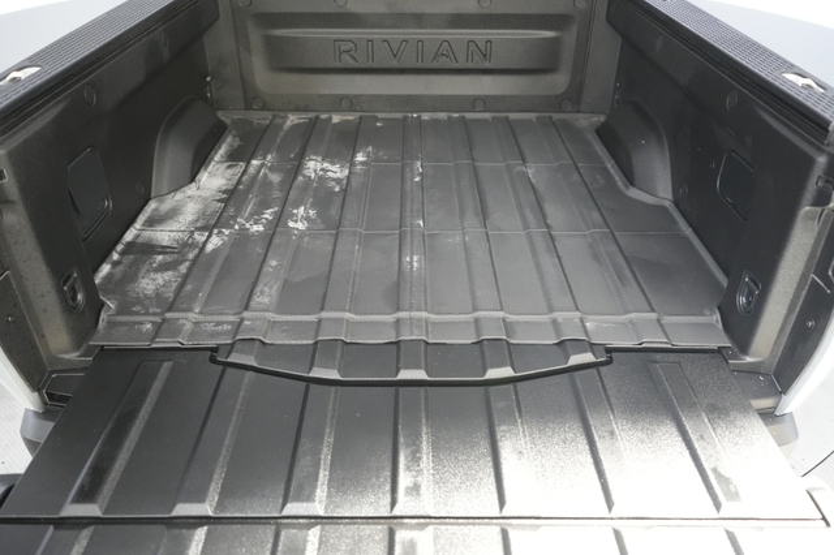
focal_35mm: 28
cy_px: 278
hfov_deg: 65.5
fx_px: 648
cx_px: 417
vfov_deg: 46.4
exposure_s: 1/160
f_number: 2.8
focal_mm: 28
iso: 6400
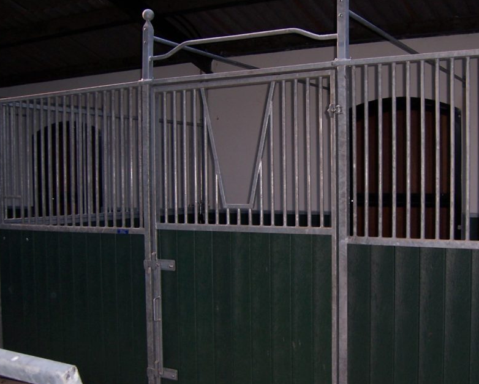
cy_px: 214
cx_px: 285
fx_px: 652
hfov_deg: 40.2
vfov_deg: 32.7
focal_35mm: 46
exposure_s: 1/60
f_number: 3
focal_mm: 6
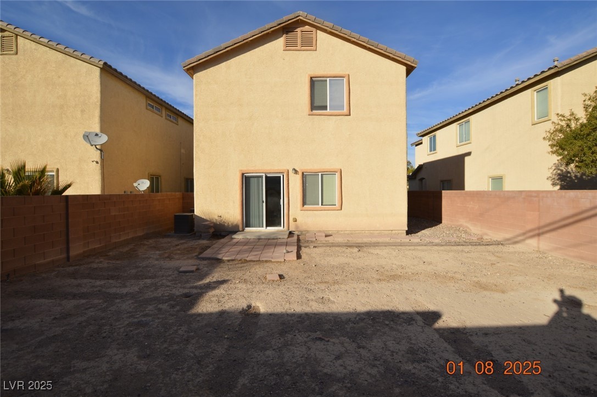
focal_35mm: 15
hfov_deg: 100.5
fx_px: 248
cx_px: 298
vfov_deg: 77.2
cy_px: 198
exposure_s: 1/200
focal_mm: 10
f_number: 10
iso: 100
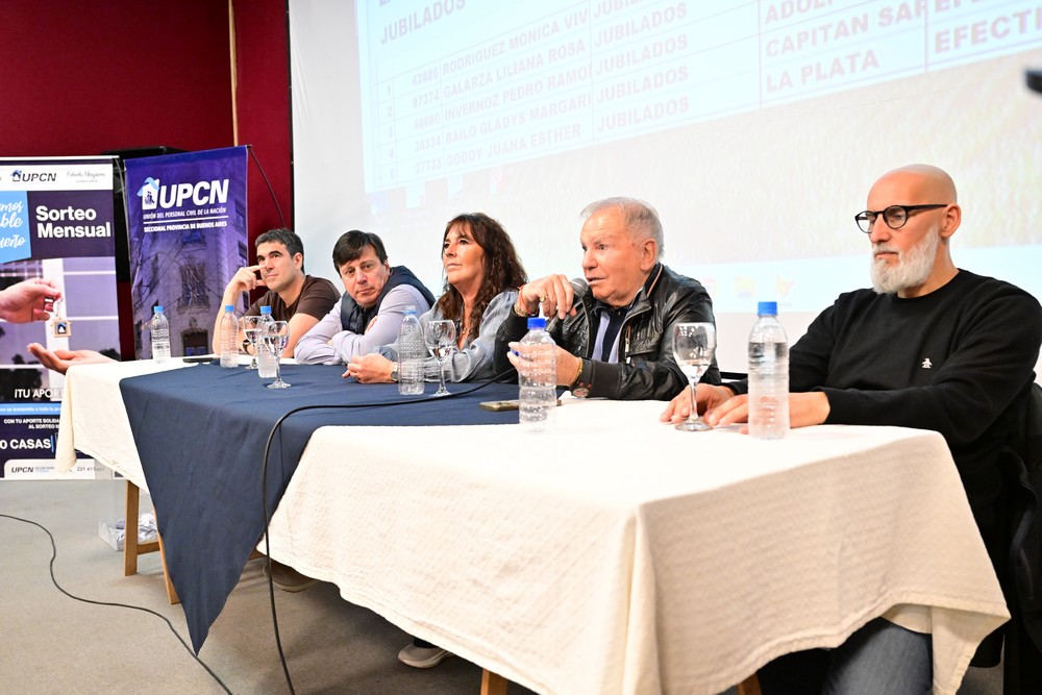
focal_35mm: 30
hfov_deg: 61.9
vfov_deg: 43.6
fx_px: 868
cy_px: 348
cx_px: 521
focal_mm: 30
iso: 6400
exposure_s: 1/125
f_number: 4
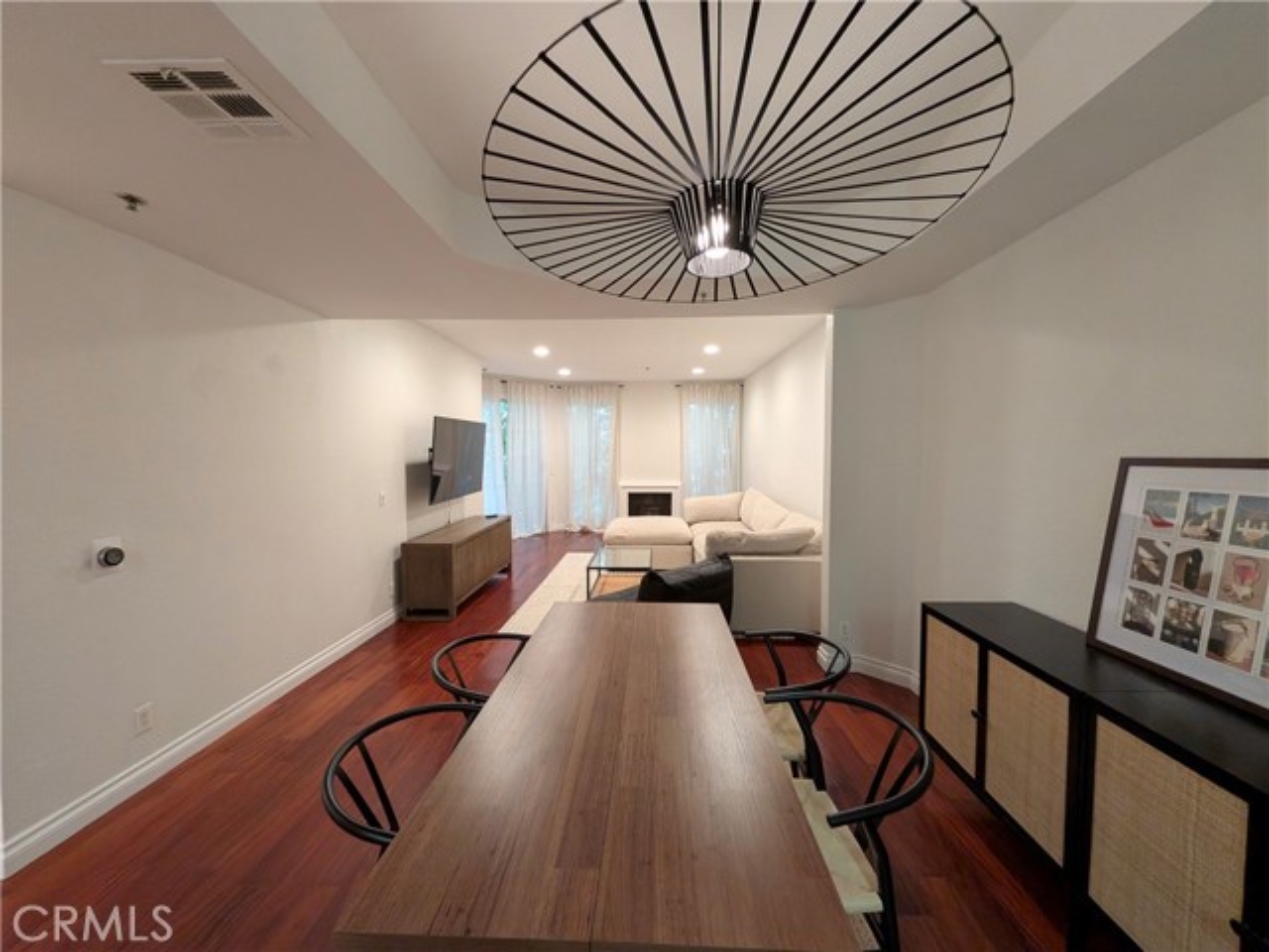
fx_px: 477
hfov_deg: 106.2
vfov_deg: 89.9
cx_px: 634
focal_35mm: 13
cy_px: 476
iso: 343
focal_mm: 1.54
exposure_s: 1/40
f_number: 2.2
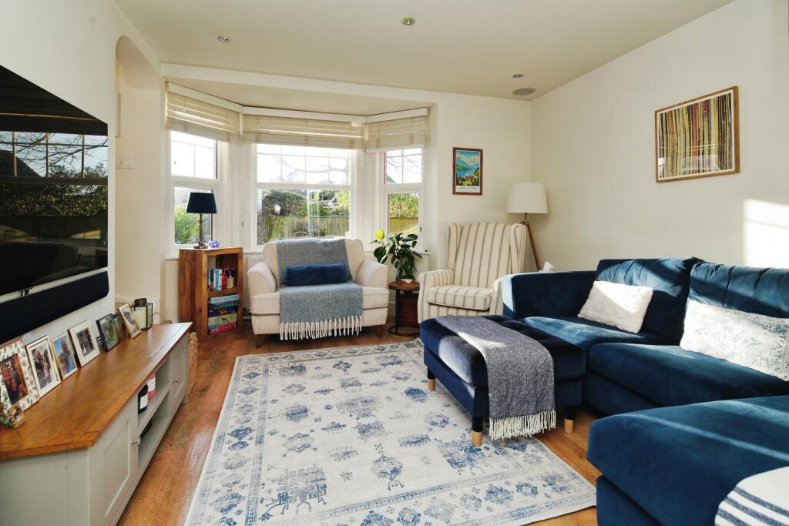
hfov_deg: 93.3
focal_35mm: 17
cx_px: 394
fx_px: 373
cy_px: 263
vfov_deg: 70.5
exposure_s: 1/160
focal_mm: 17
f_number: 8
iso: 640
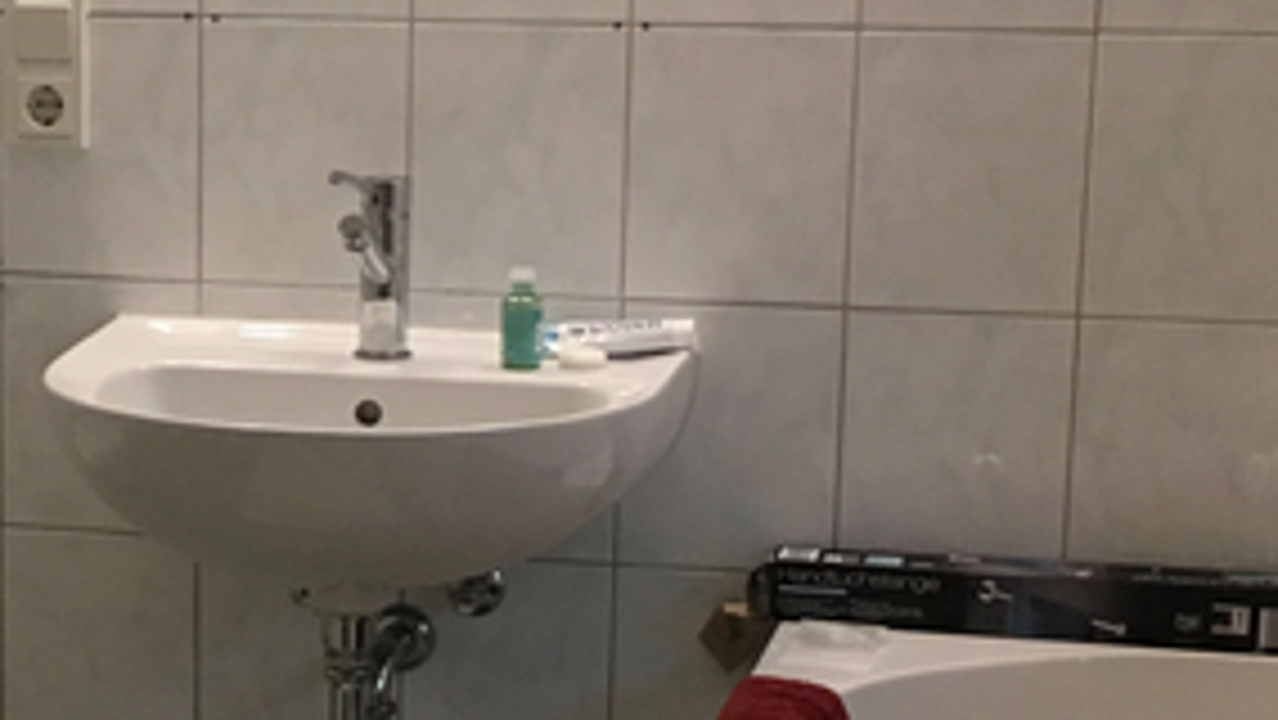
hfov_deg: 18.2
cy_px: 630
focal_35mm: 114
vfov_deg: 10.6
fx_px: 3865
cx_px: -58
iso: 160
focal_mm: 4.15
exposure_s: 1/33
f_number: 2.2
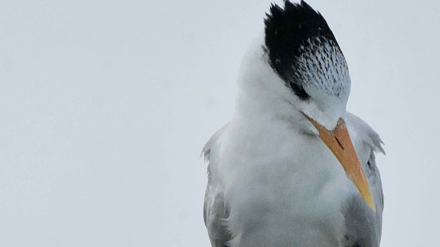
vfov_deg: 0.8
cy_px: 188
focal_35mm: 1606
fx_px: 18737
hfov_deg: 1.3
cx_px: 347
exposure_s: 1/8000
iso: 5000
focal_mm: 600
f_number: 11
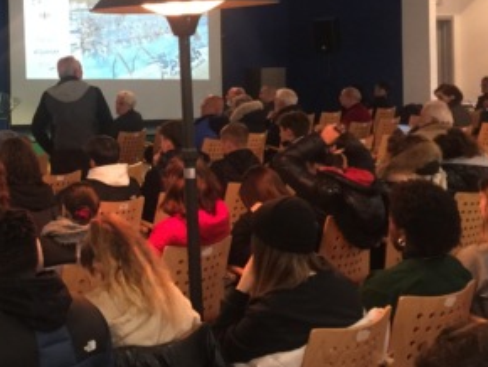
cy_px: 74
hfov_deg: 27.0
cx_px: 0
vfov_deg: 21.4
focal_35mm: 68
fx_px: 959
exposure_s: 1/10
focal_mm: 4.15
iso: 100
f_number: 2.2
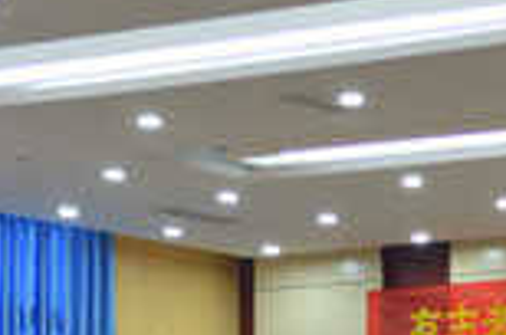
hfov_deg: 10.0
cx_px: 450
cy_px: 581
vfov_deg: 6.5
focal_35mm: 205
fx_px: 2875
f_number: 5
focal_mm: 35
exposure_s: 1/20
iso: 400
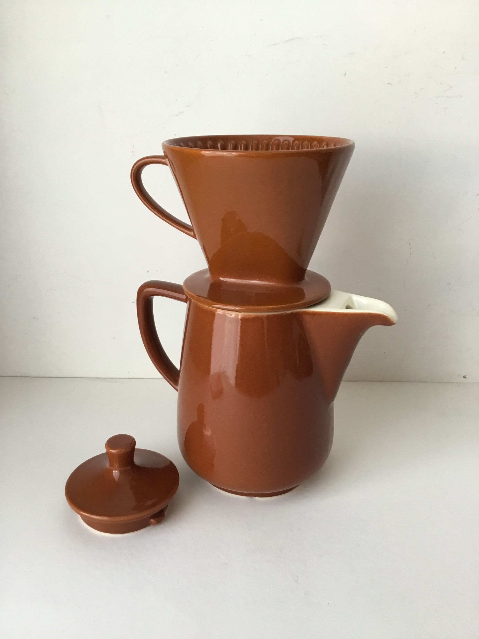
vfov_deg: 58.4
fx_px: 572
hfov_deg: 45.4
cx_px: 240
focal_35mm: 31
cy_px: 320
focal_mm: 3.3
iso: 100
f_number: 2.4
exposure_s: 1/33
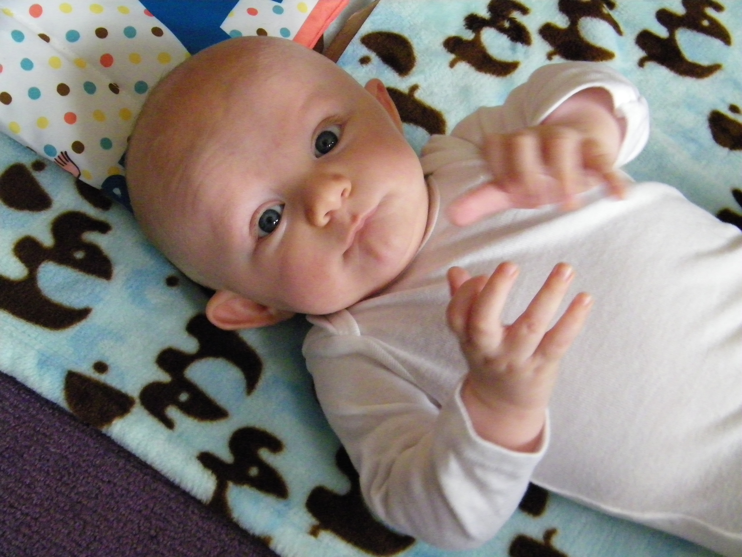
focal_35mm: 57
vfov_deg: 25.7
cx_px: 371
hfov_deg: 33.8
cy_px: 278
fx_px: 1222
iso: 1000
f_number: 4.1
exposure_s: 1/40
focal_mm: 10.1
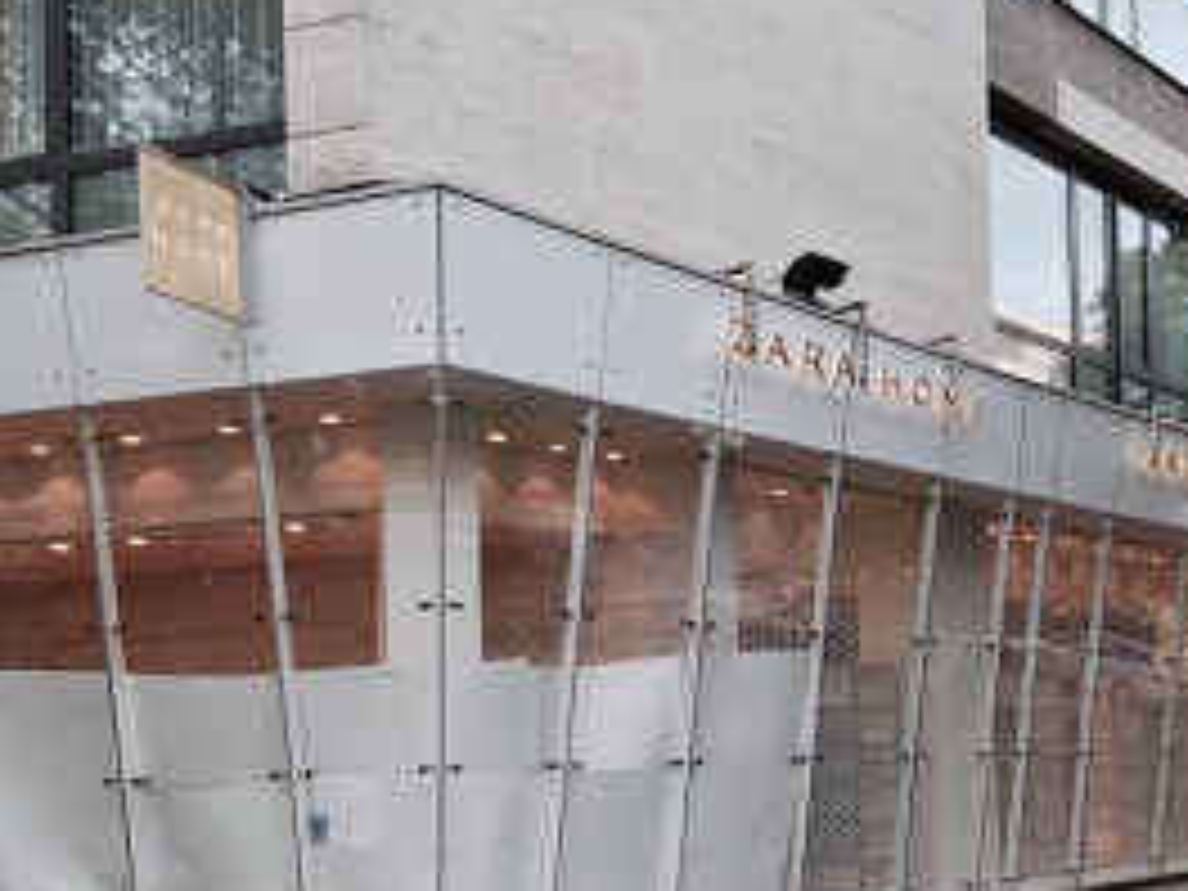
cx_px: 752
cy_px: 648
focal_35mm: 50
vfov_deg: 28.7
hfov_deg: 37.9
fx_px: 1716
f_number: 2.4
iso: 50
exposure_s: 1/256
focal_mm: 4.12
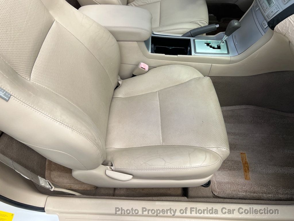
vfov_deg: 53.1
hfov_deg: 67.3
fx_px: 221
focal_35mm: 26
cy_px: 110
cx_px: 147
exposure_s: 1/2165
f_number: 1.5
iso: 50
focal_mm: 5.7
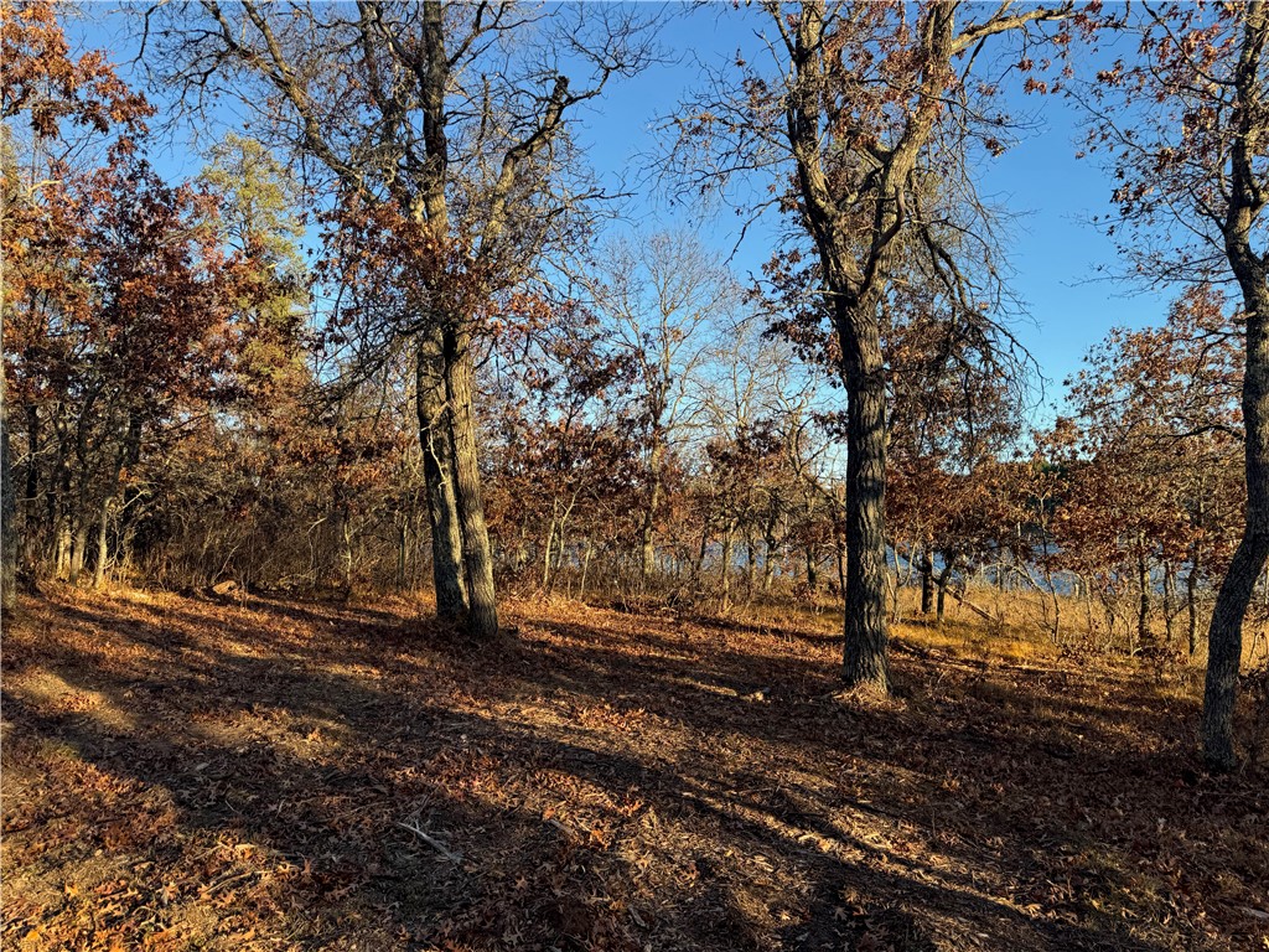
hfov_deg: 71.6
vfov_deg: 56.8
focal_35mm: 24
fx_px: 880
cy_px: 476
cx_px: 634
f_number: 1.78
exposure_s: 1/1076
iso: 80
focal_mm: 6.76
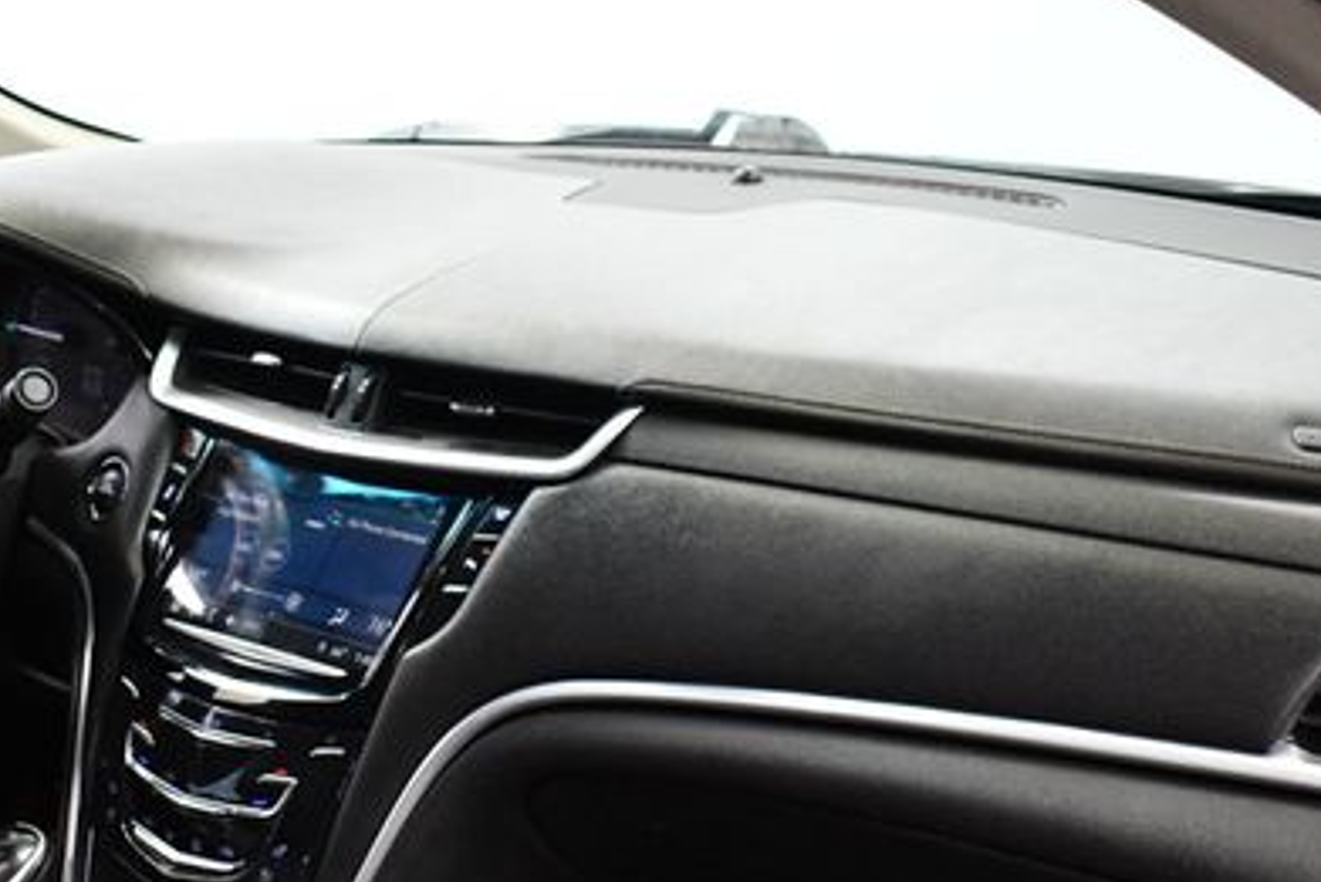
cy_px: 544
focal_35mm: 59
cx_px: 612
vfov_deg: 23.0
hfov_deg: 33.9
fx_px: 2166
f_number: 3.5
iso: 3200
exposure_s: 1/100
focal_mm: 18
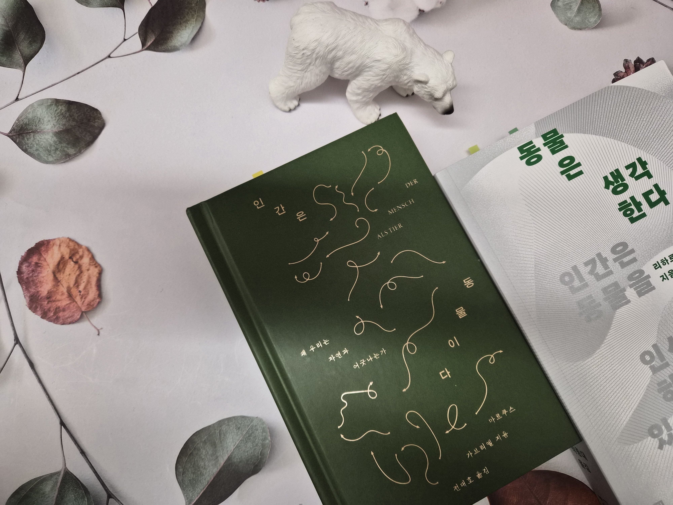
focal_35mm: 23
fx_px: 447
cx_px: 336
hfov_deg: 73.9
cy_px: 252
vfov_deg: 58.9
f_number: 1.8
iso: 640
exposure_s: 1/34
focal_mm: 5.4
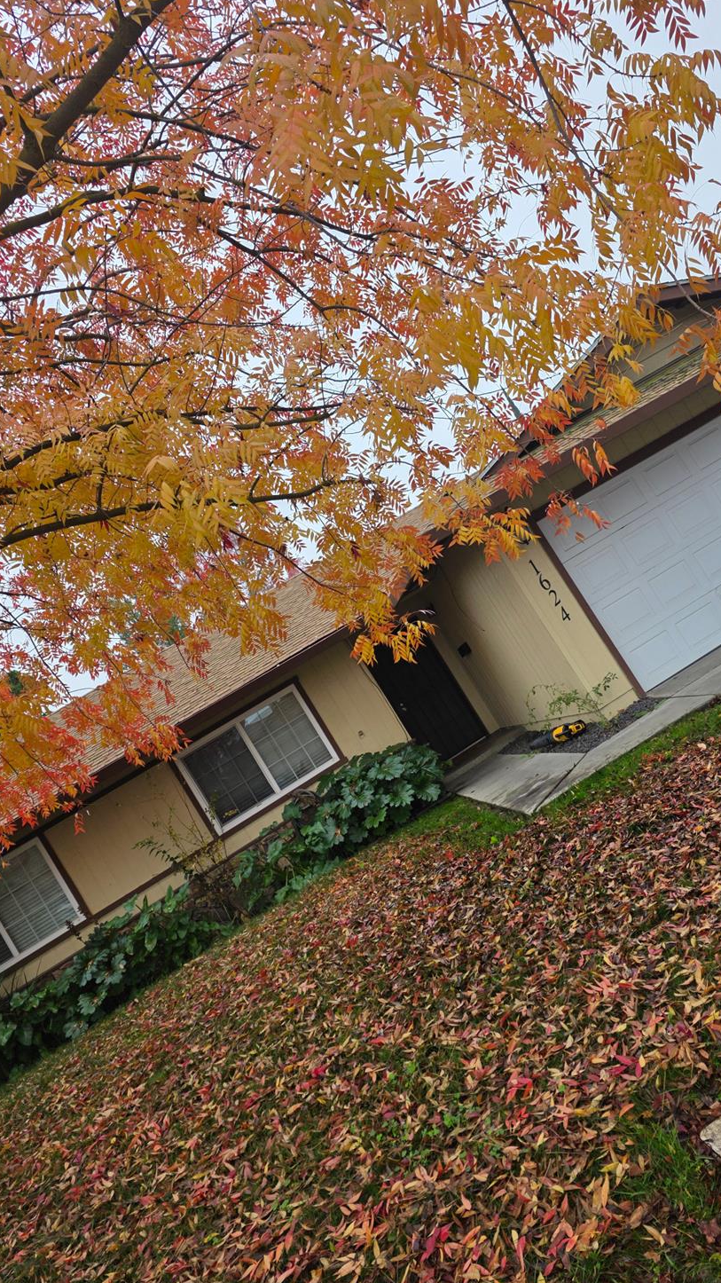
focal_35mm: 26
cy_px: 649
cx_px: 408
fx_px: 884
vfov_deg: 71.9
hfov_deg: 44.3
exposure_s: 1/359
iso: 40
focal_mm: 6.3
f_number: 1.7
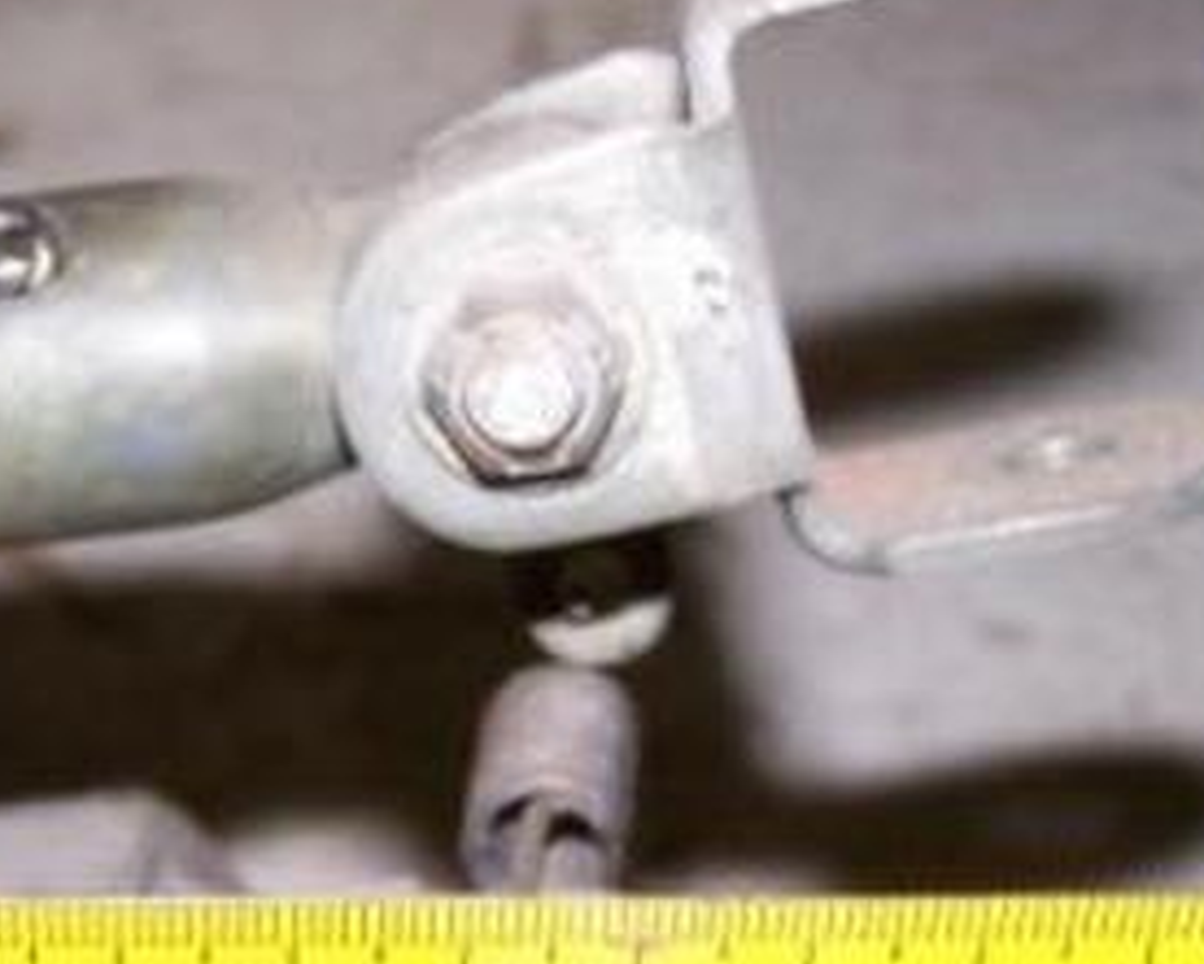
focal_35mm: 145
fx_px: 5169
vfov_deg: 10.6
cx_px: 292
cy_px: 654
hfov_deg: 13.2
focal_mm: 10.7
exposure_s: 1/60
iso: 80
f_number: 3.2
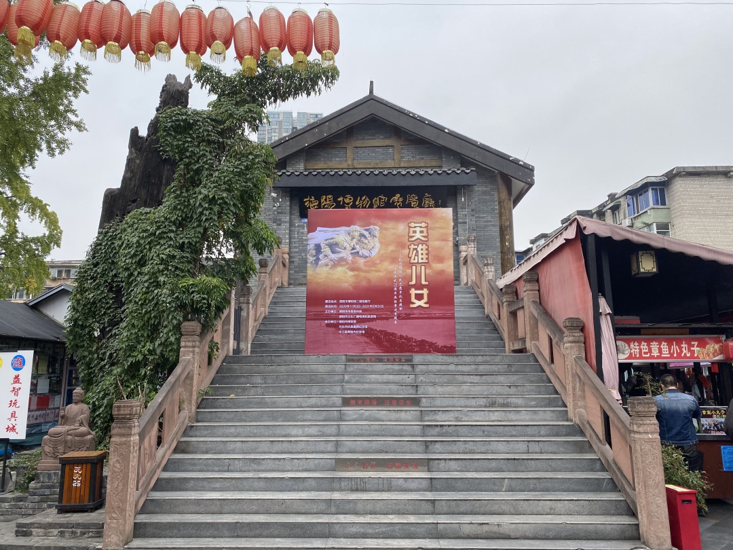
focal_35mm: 26
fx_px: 551
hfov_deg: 67.3
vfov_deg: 53.1
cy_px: 275
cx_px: 366
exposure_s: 1/810
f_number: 1.8
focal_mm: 4.25
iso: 32
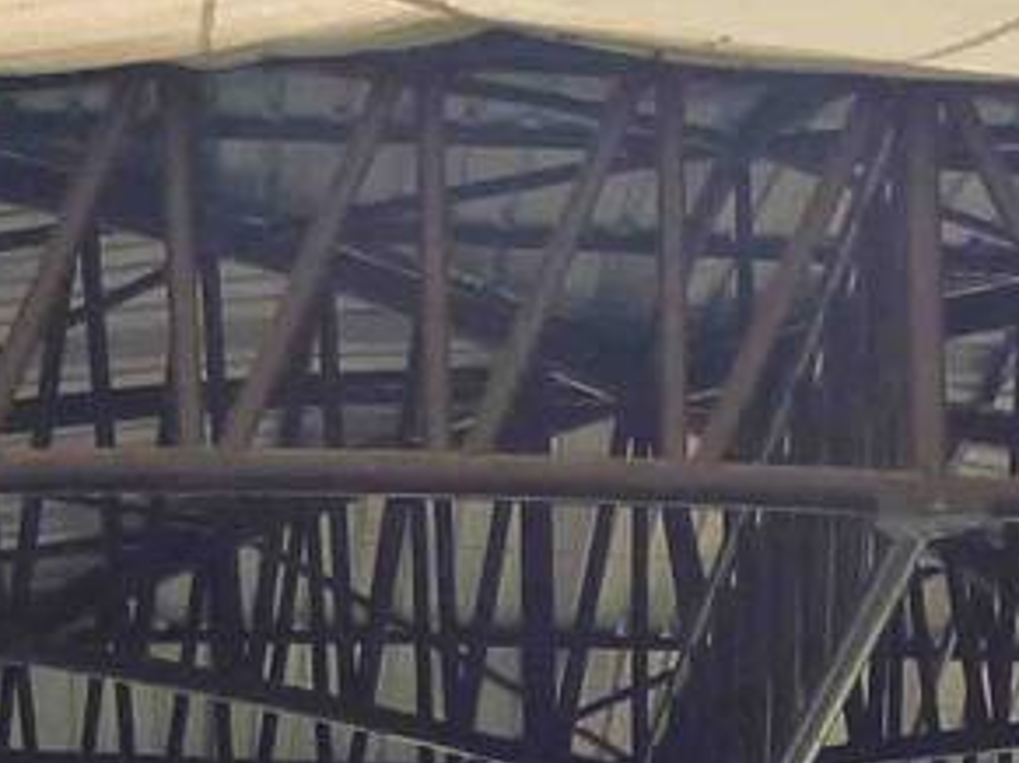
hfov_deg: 14.9
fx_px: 3884
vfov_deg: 10.2
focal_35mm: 132
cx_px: 739
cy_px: 1614
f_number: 3.3
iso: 160
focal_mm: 4.3
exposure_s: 1/100
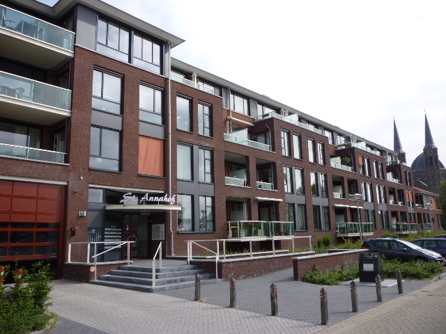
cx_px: 223
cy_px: 167
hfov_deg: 61.7
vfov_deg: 48.2
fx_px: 374
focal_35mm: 29
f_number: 3.5
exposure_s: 1/500
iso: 80
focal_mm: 5.2
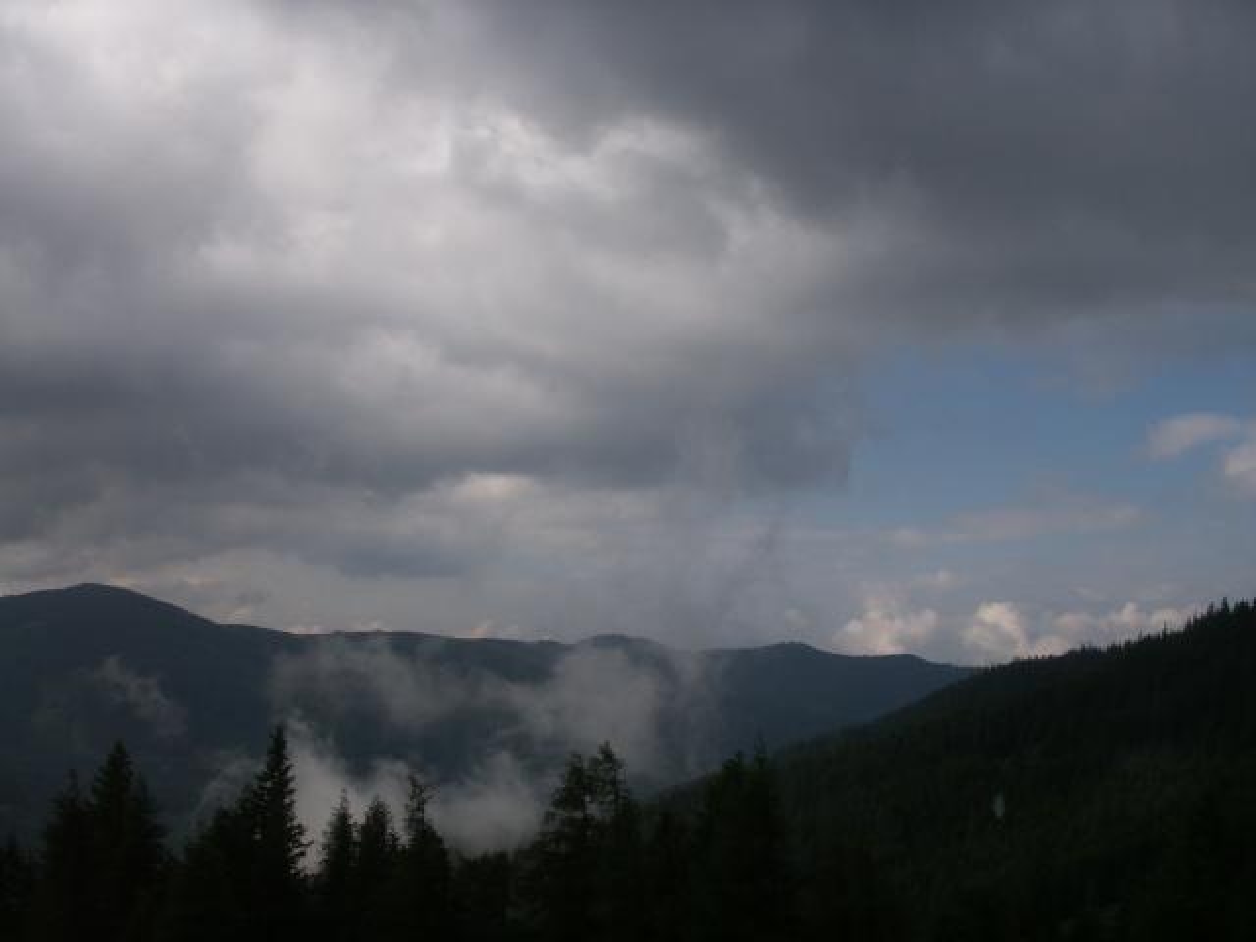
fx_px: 1343
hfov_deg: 50.1
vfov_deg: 38.7
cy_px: 471
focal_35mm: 37
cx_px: 628
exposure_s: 1/400
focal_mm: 7.7
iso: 50
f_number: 7.1
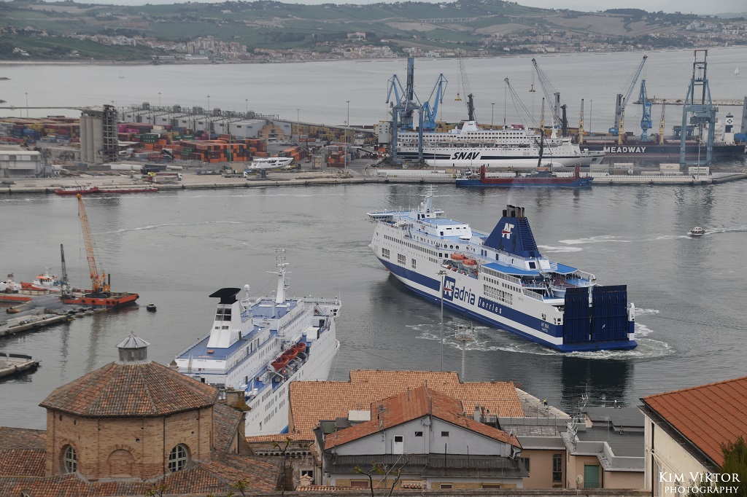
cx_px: 374
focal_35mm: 128
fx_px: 2645
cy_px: 248
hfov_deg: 16.1
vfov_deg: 10.7
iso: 200
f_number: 7.1
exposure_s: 1/800
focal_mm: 85
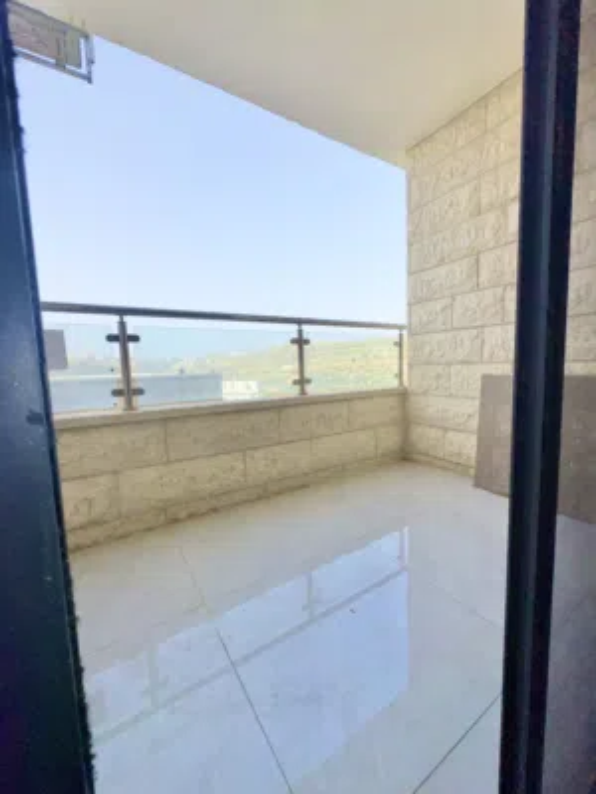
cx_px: 298
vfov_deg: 102.1
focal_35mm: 14
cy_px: 397
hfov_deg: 85.7
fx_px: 321
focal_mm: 2.22
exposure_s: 1/2208
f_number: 2.2
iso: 32
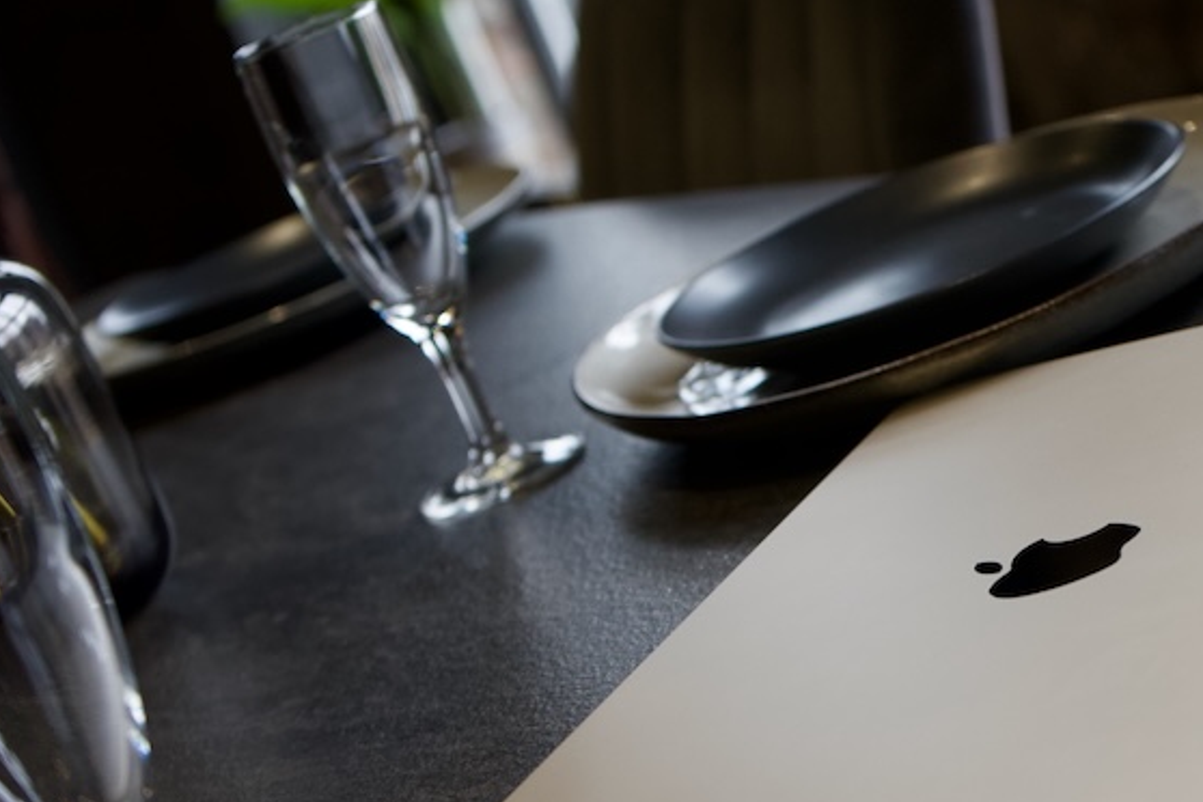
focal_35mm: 80
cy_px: 548
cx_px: 987
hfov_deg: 24.9
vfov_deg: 17.0
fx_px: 2673
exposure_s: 1/160
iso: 800
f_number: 4.5
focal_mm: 48
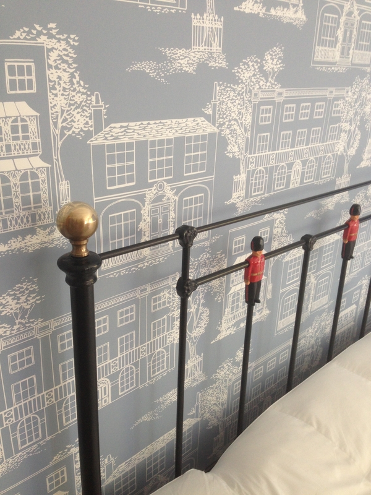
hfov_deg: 42.9
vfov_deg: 55.4
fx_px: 472
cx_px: 186
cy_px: 248
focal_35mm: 33
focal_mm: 4.12
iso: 80
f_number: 2.4
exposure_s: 1/20
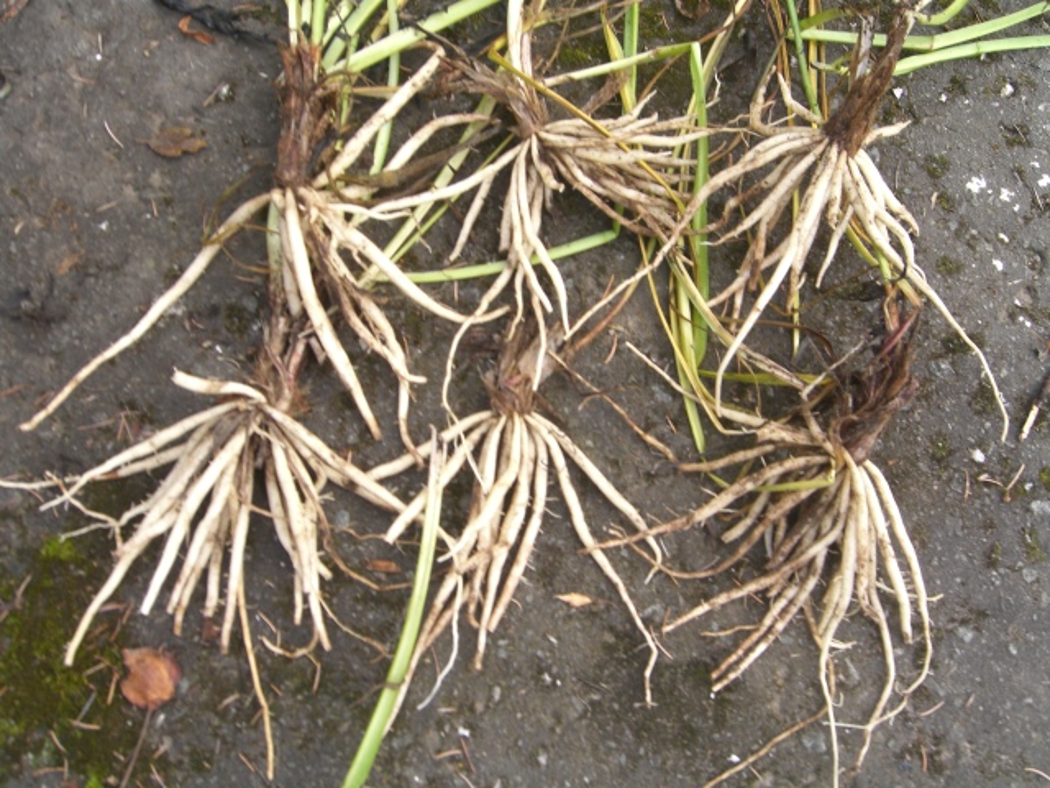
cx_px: 525
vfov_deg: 37.7
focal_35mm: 38
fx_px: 1153
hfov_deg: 49.0
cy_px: 394
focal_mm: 7.9
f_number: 4
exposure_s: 1/100
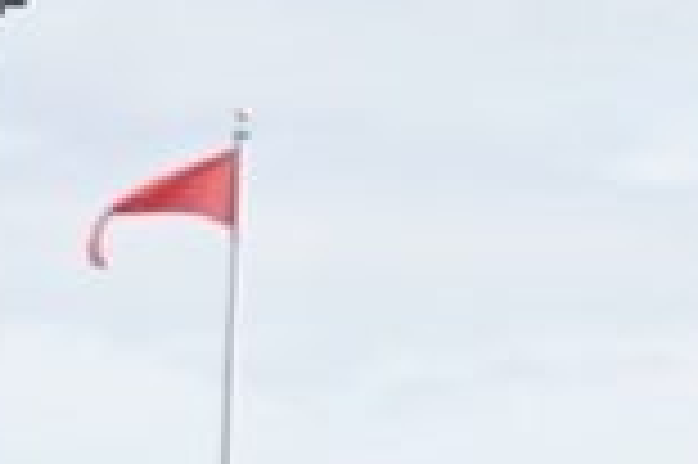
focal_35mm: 387
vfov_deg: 3.5
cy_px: -969
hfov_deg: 5.2
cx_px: 1518
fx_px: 7495
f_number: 5.6
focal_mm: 50
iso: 100
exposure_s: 1/320
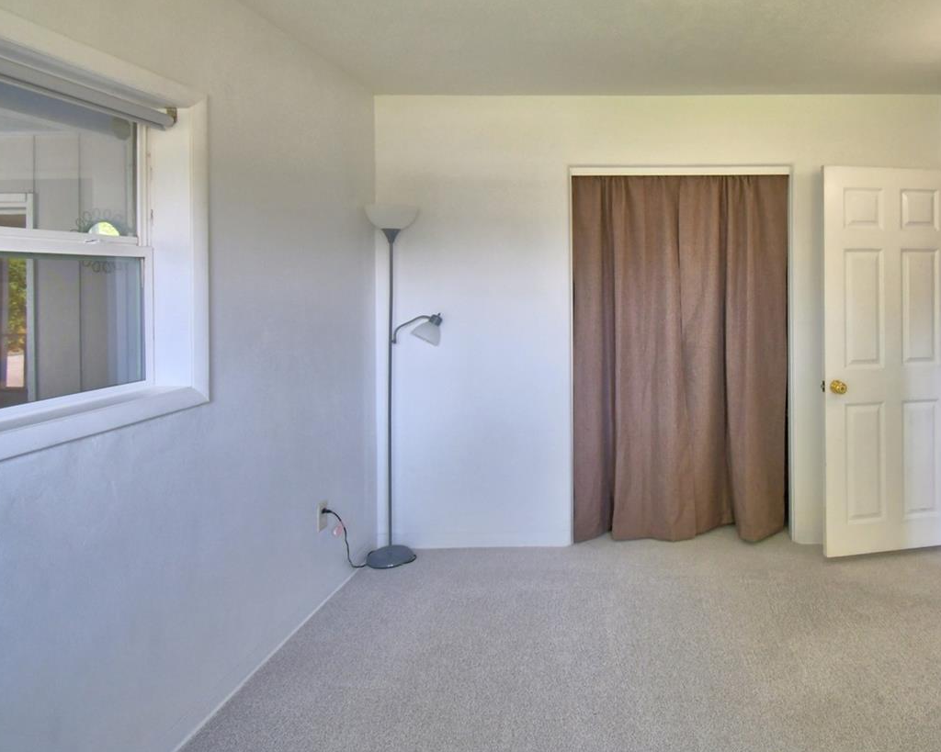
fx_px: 613
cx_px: 665
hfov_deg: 71.6
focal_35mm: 22
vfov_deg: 62.2
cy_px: 280
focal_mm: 10
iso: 400
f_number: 4.5
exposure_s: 1/100
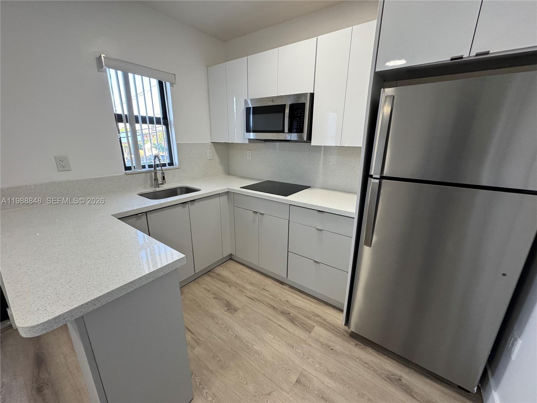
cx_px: 268
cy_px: 202
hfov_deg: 102.1
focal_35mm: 14
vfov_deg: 85.7
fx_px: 217
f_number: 2.2
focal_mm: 2.22
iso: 200
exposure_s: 1/120
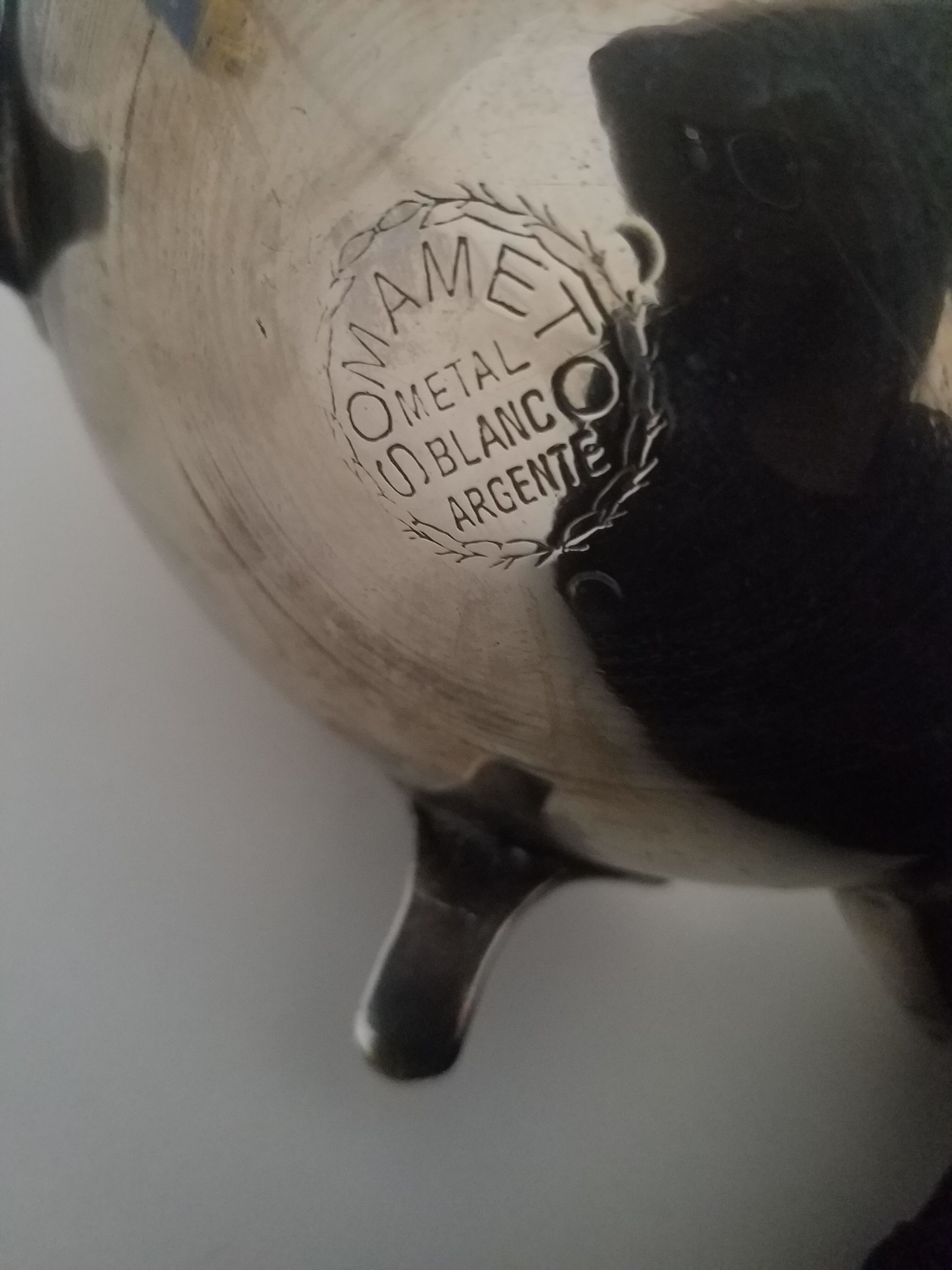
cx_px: 476
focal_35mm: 26
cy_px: 635
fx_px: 953
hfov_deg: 53.1
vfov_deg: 67.3
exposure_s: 1/10
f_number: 1.7
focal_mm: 4.2
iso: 800
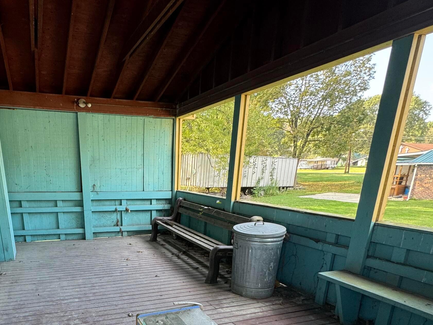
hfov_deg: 67.0
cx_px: 135
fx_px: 313
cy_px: 261
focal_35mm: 25
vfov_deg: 51.4
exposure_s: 1/99
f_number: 2.2
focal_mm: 2.22
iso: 100
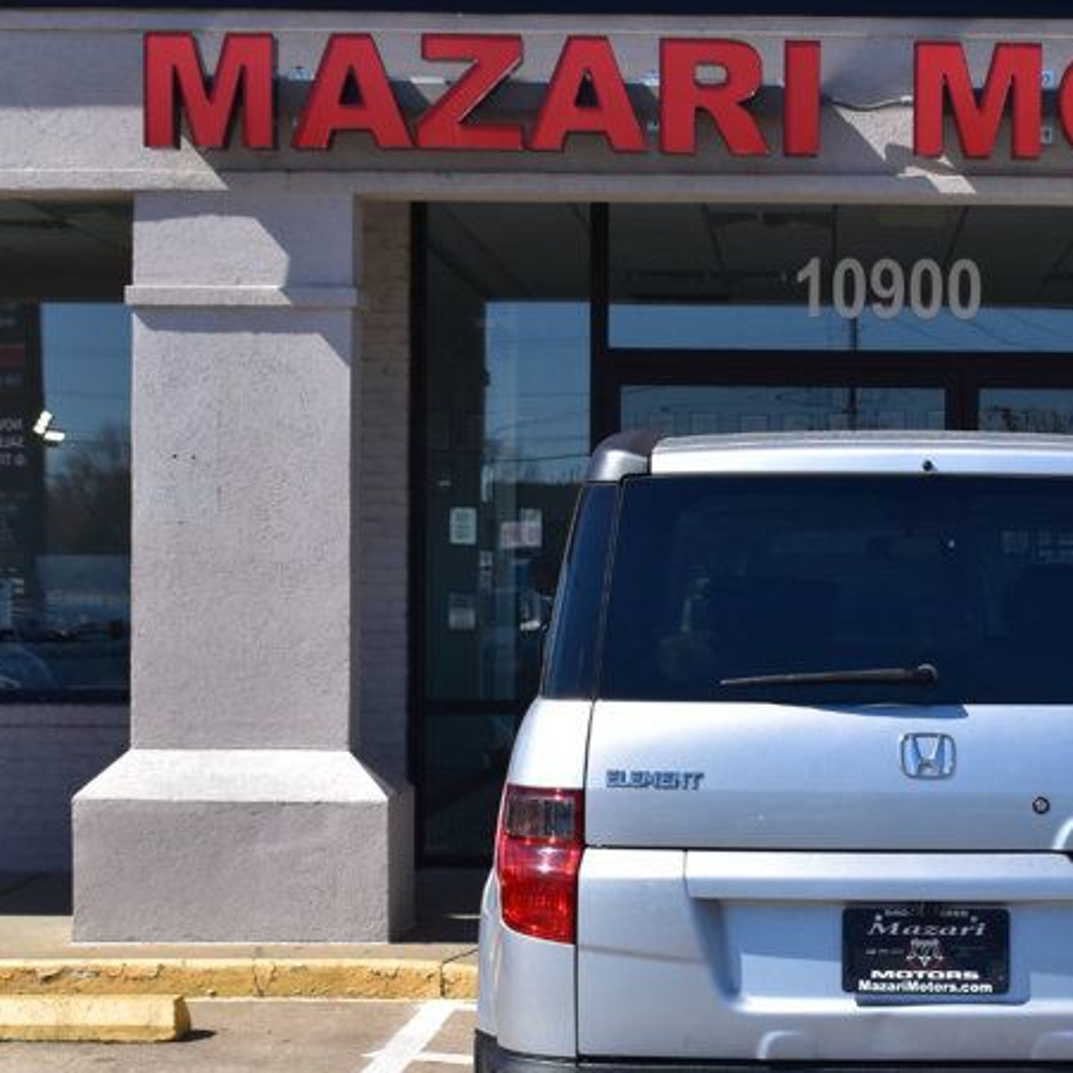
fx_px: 2841
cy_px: 614
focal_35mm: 81
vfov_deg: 21.4
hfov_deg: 21.0
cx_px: 937
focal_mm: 28
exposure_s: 1/500
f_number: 11
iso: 360
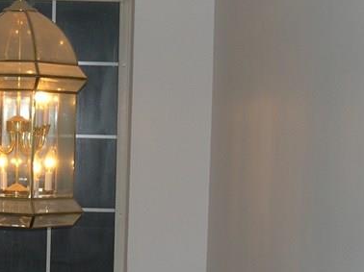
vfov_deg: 14.4
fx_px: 1082
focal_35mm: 103
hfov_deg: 18.6
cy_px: 136
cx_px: 12
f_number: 2.8
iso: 100
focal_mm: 8
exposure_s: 1/60
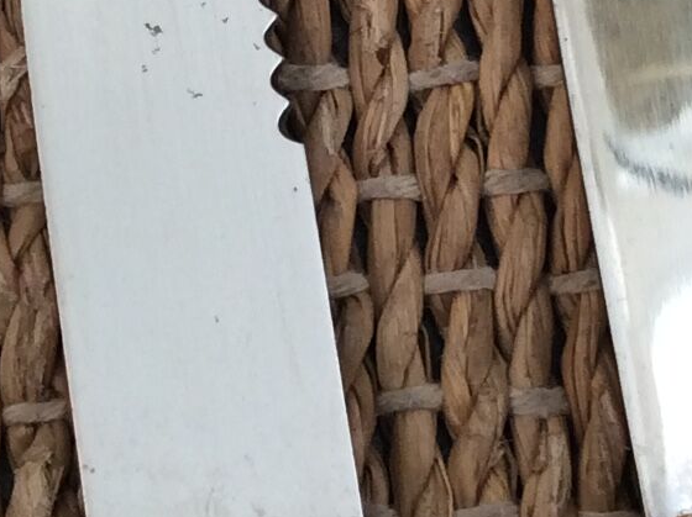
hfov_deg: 13.4
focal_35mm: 148
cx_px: 321
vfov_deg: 9.9
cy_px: -58
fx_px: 2956
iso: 40
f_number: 2.4
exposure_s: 1/50
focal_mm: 3.3
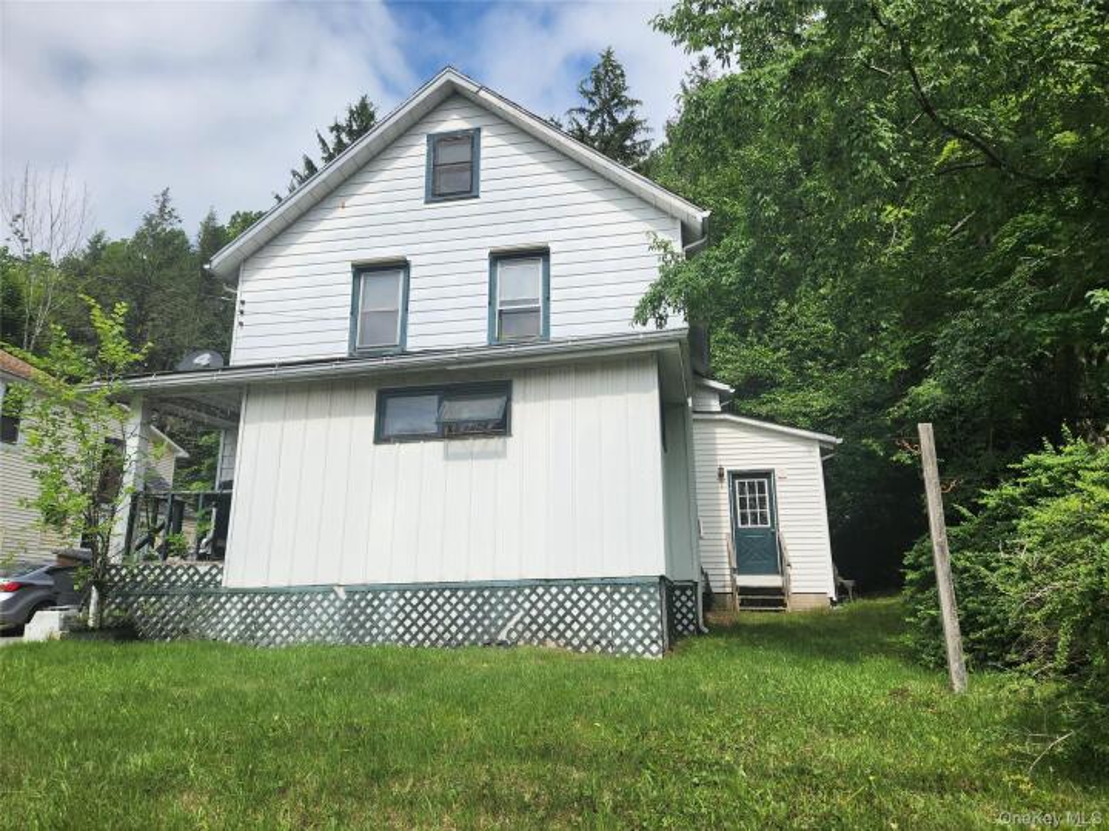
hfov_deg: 73.9
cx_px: 554
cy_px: 416
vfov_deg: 58.9
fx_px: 737
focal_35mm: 23
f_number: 1.8
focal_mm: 5.4
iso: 20
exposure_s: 1/2049
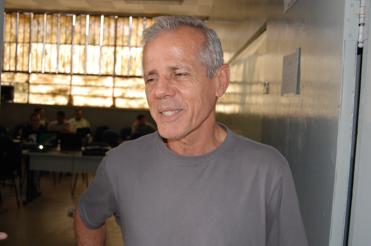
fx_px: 360
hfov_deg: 54.5
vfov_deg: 37.7
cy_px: 120
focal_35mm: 35
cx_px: 186
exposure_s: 1/60
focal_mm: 22
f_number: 3.8
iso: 400
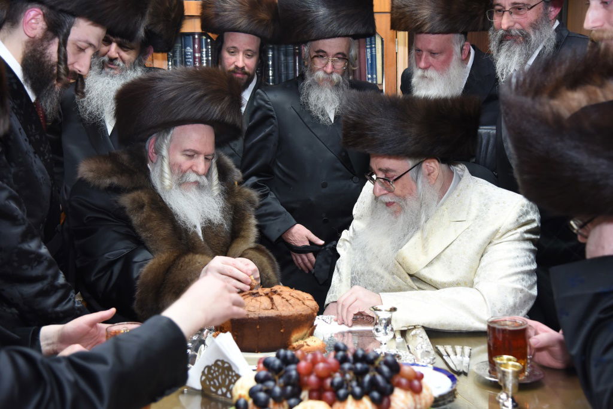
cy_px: 204
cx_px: 306
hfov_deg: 41.1
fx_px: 817
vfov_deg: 28.1
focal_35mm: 48
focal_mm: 48
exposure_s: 1/100
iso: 1250
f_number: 4.5
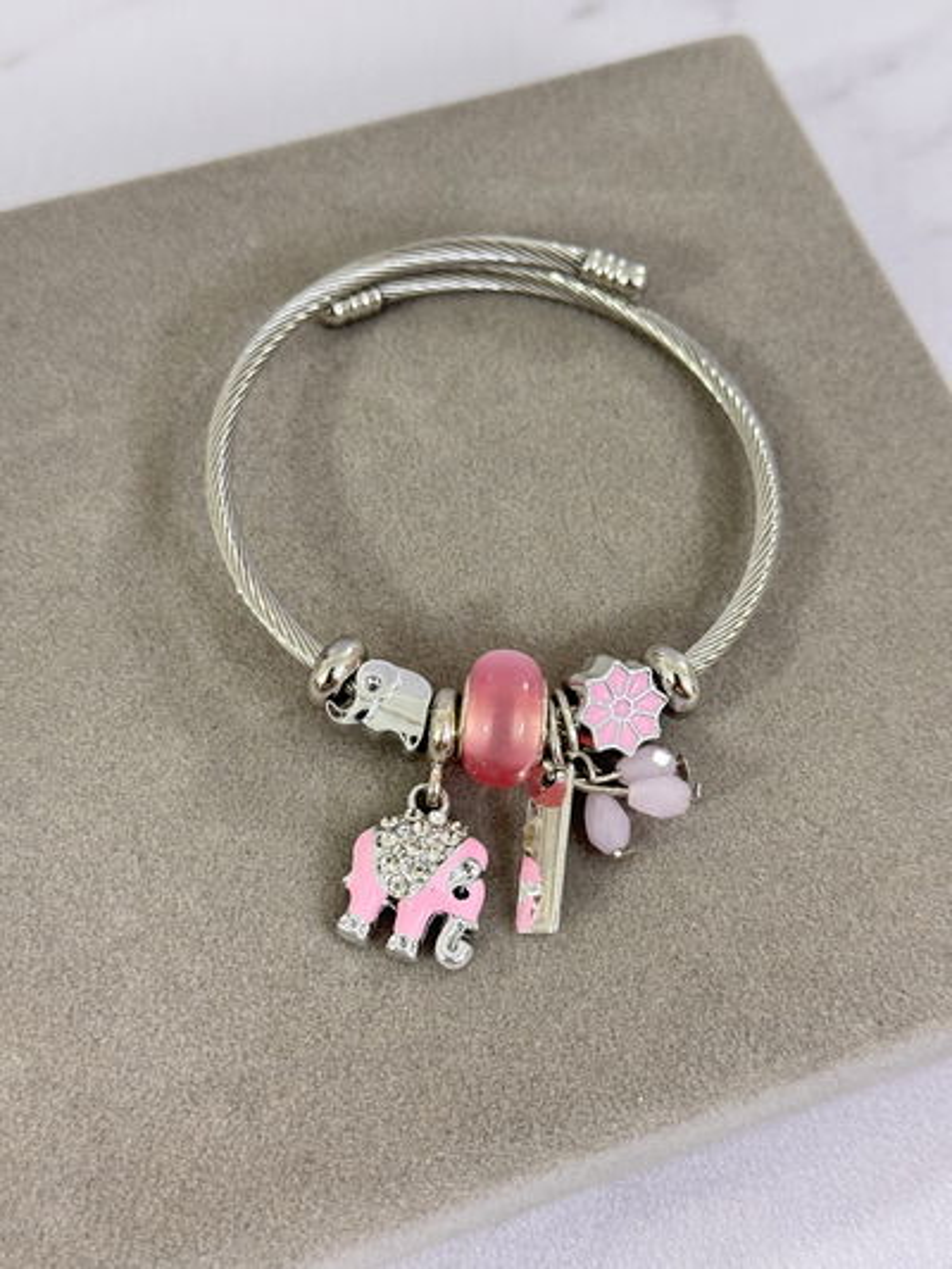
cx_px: 476
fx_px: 1759
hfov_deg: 30.3
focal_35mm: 48
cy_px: 634
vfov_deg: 39.6
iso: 400
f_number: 1.78
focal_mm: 6.76
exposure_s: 1/40
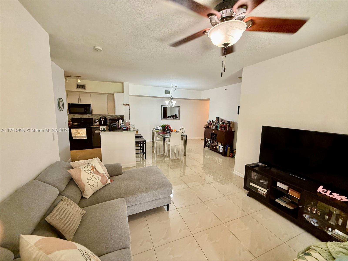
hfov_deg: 102.1
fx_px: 141
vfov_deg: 85.7
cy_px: 130
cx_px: 174
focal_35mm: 14
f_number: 2.2
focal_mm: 2.22
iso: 200
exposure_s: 1/60
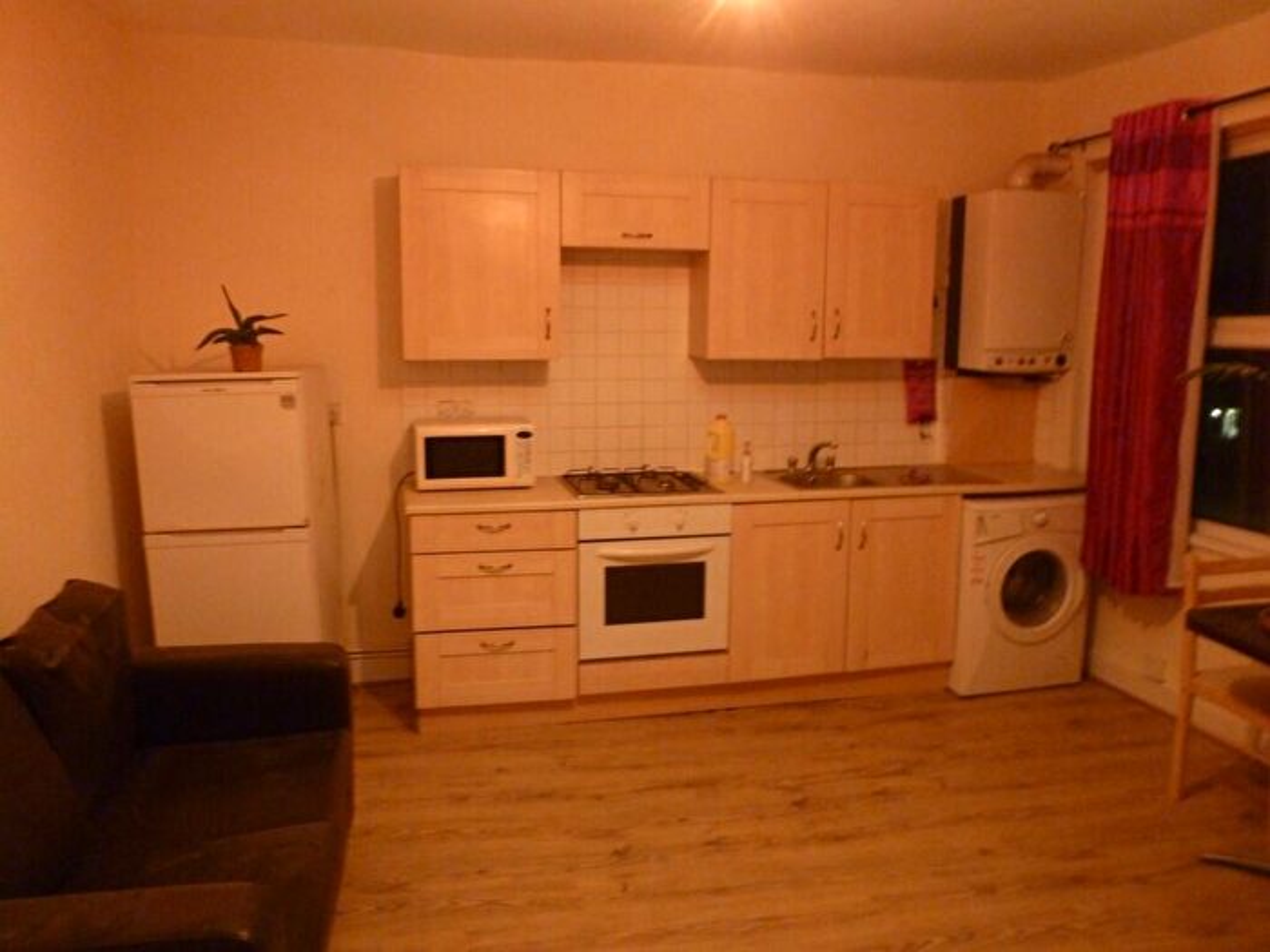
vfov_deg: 54.9
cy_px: 476
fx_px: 917
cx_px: 635
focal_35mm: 25
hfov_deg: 69.4
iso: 400
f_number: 3.1
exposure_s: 1/4
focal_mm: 4.5
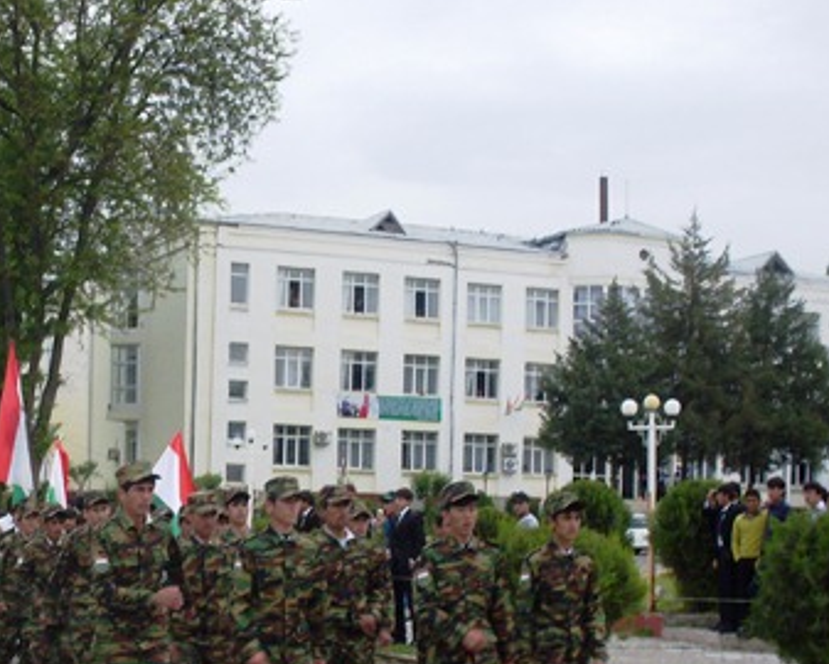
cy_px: 502
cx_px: 182
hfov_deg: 28.2
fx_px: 1620
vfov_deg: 22.9
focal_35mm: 66
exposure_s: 1/90
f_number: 8.4
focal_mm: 6.3
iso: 80
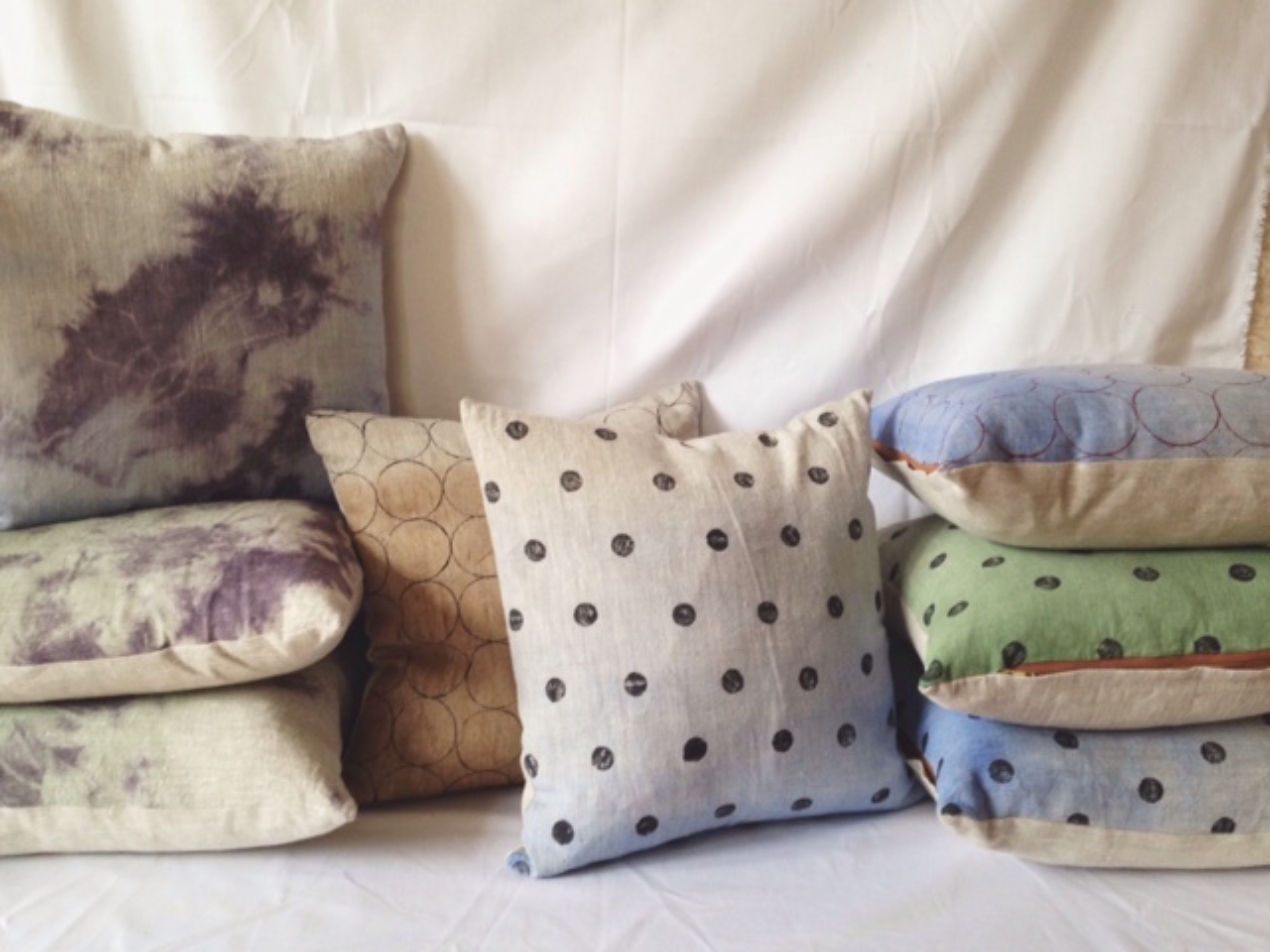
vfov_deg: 42.9
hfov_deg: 55.4
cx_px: 635
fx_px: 1211
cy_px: 476
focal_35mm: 33
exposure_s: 1/20
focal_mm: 4.12
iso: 100
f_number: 2.4
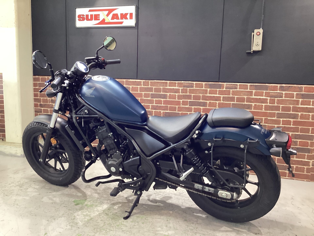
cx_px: 157
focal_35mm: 31
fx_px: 281
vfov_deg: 45.4
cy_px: 118
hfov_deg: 58.4
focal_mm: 3.3
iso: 250
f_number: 2.4
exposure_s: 1/50
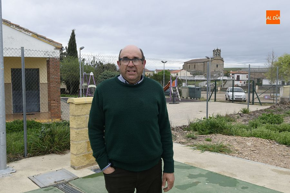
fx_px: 290
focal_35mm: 36
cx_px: 145
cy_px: 96
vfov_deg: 36.8
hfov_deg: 53.2
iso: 640
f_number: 10
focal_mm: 24
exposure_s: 1/100
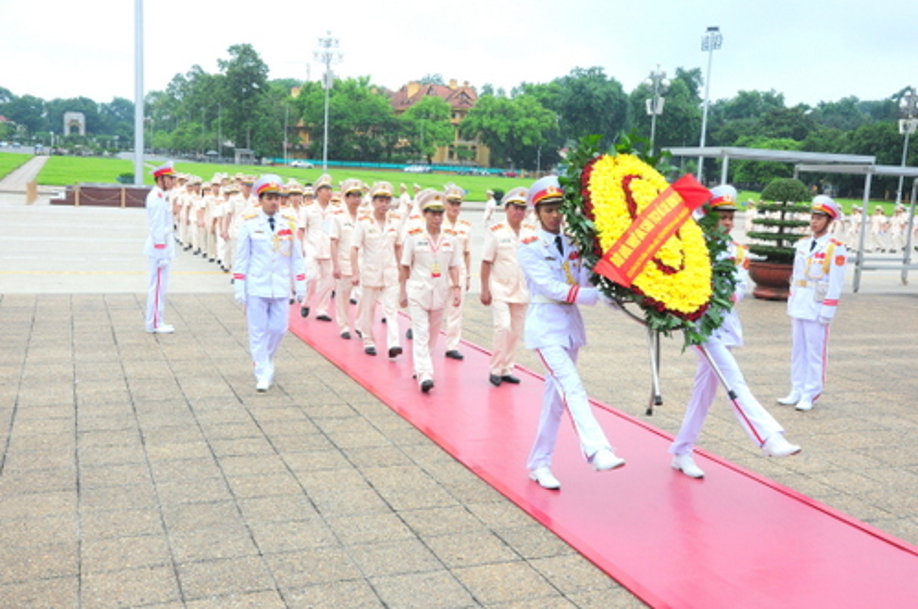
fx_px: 955
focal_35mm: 38
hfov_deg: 51.3
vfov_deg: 35.4
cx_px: 459
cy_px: 304
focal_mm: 25
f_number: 14
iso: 800
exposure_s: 1/125
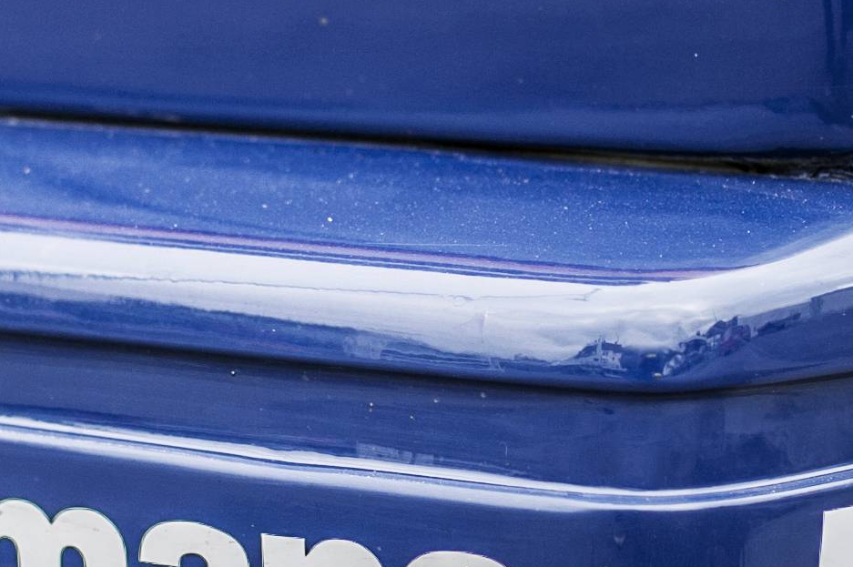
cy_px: 323
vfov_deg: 8.6
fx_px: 3764
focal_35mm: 159
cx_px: 452
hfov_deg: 12.9
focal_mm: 35
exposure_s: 1/500
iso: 250
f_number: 2.2
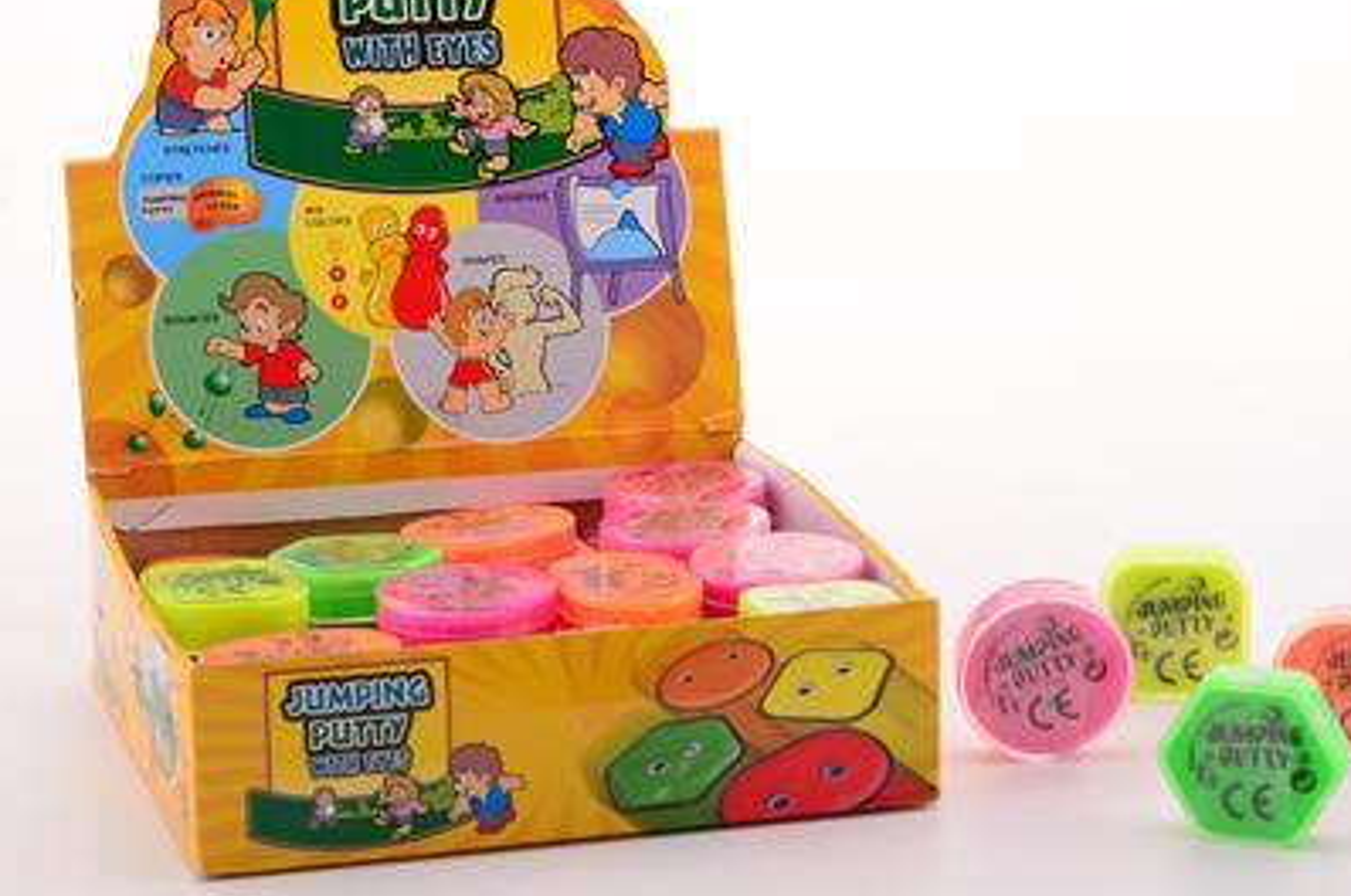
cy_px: 406
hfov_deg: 18.1
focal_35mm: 113
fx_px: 4234
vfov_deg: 12.1
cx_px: 730
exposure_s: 1/160
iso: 100
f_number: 14
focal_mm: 60
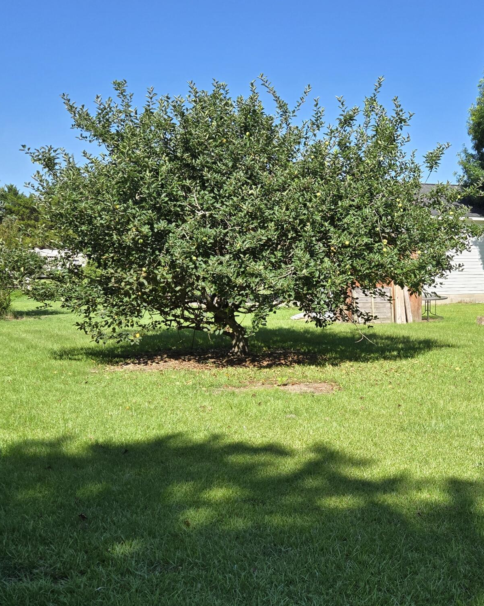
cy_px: 395
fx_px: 806
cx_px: 334
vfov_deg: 40.7
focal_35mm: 45
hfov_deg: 33.1
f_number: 1.8
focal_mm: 5.4
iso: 64
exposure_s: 1/2921
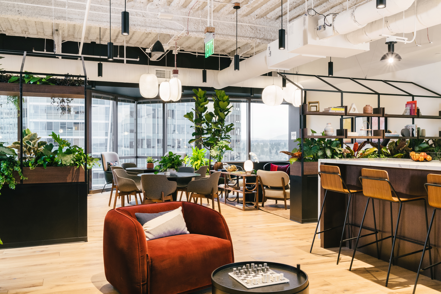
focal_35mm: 32
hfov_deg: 58.7
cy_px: 147
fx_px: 392
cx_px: 220
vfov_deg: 41.1
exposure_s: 1/6
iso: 1600
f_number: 14
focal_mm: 32
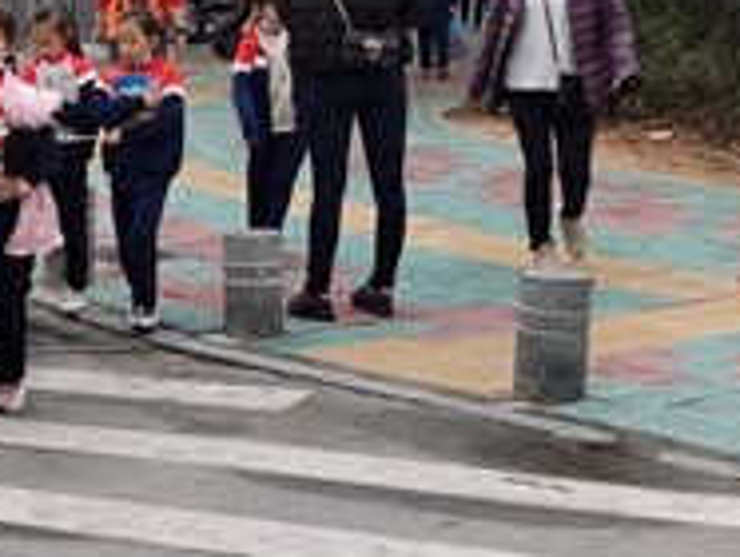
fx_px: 2483
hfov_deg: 15.8
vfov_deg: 12.8
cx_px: -314
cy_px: 219
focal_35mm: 116
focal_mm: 5.58
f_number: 1.8
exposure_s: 1/704
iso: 50
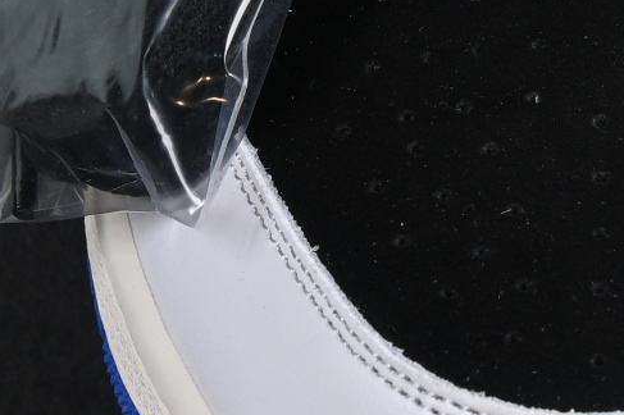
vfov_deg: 3.2
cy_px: -5
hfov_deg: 4.8
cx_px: 1003
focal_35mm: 429
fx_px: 7431
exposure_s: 1/60
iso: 160
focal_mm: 50
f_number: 7.1
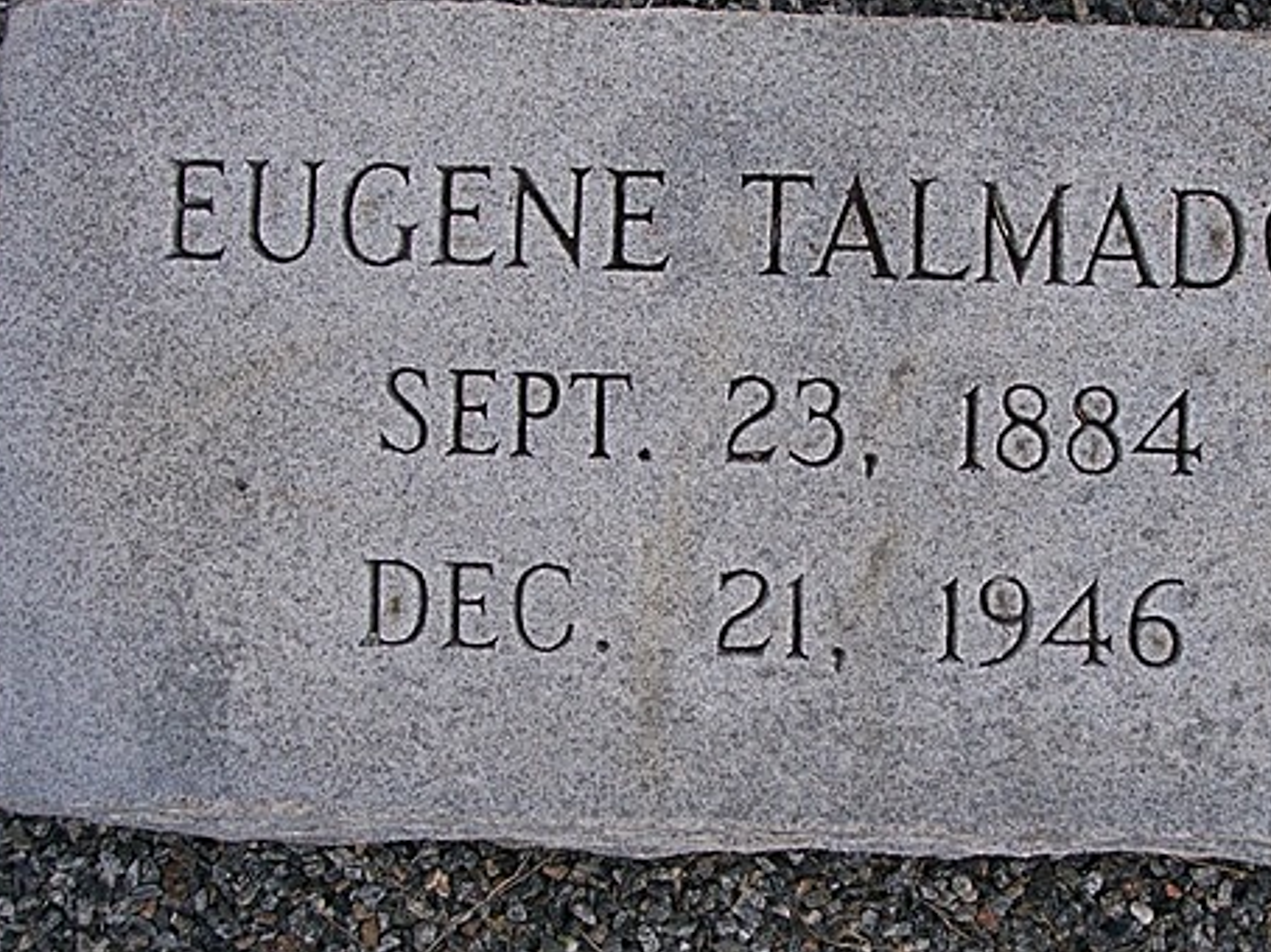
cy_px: 465
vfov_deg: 26.5
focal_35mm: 55
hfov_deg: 34.8
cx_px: 764
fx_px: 2018
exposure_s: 1/750
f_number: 4
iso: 100
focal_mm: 8
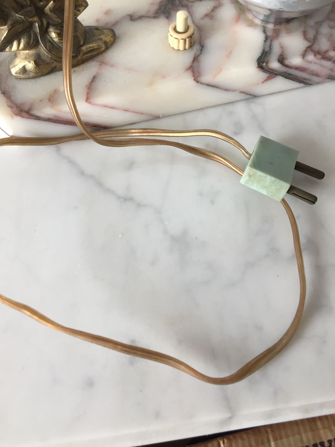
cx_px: 168
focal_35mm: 29
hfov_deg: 48.2
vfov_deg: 61.7
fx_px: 374
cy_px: 224
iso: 40
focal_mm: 4.15
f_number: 2.2
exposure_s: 1/33
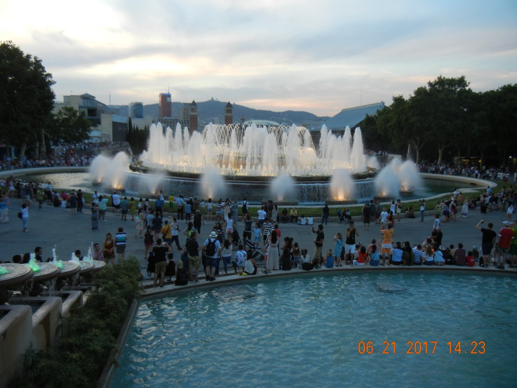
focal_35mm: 30
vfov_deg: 46.8
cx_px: 258
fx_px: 448
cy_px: 194
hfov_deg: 60.0
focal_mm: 5.4
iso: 160
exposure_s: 1/53.5
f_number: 3.5
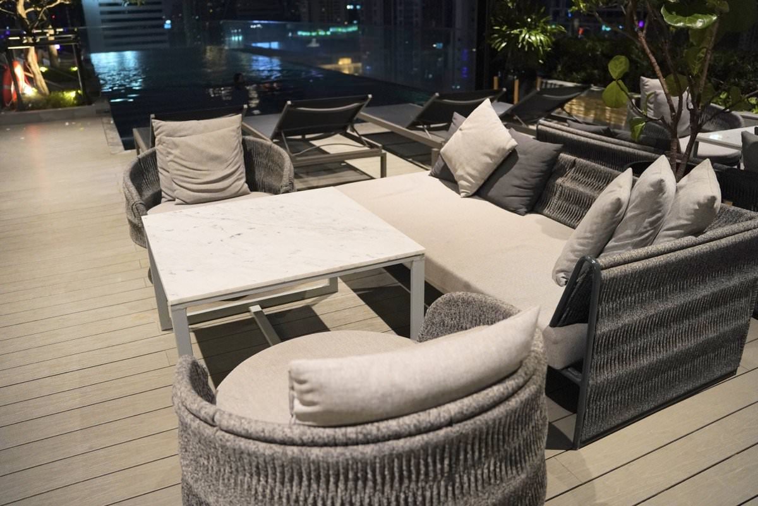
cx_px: 379
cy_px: 253
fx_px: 613
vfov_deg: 44.8
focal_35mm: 29
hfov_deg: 63.5
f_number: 2.8
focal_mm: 29.1
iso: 4000
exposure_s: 1/160
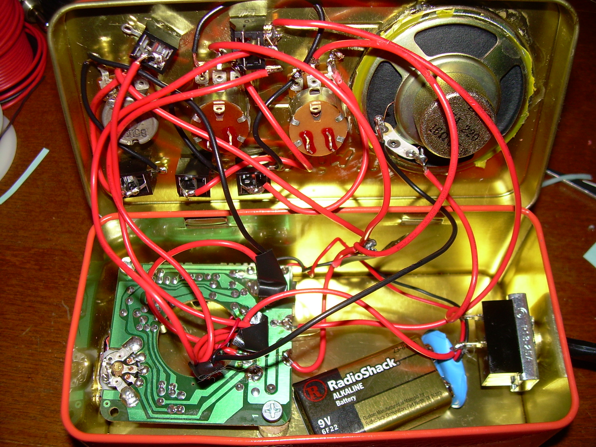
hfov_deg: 49.0
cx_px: 298
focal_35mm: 38
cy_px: 224
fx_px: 654
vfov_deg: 37.7
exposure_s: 1/60
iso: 50
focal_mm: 6.3
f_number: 2.8
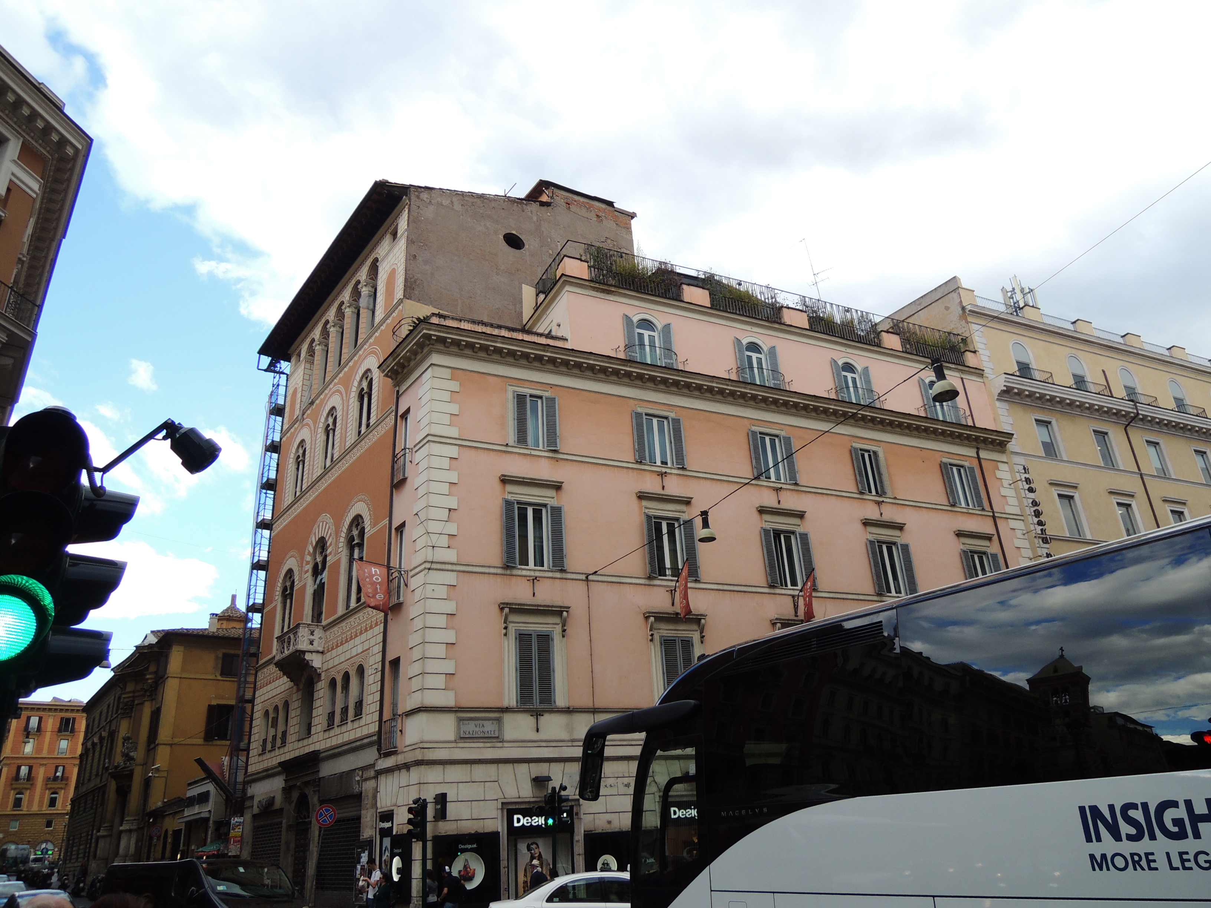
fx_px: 840
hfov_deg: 71.6
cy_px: 454
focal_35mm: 24
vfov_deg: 56.8
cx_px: 606
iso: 100
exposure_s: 1/320
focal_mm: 4.3
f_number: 2.8
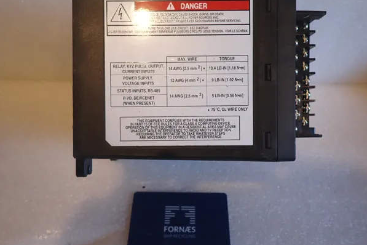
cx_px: 190
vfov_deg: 47.9
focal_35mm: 27
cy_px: 126
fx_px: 275
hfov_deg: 67.4
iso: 160
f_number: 2
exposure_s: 1/60
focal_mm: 4.5
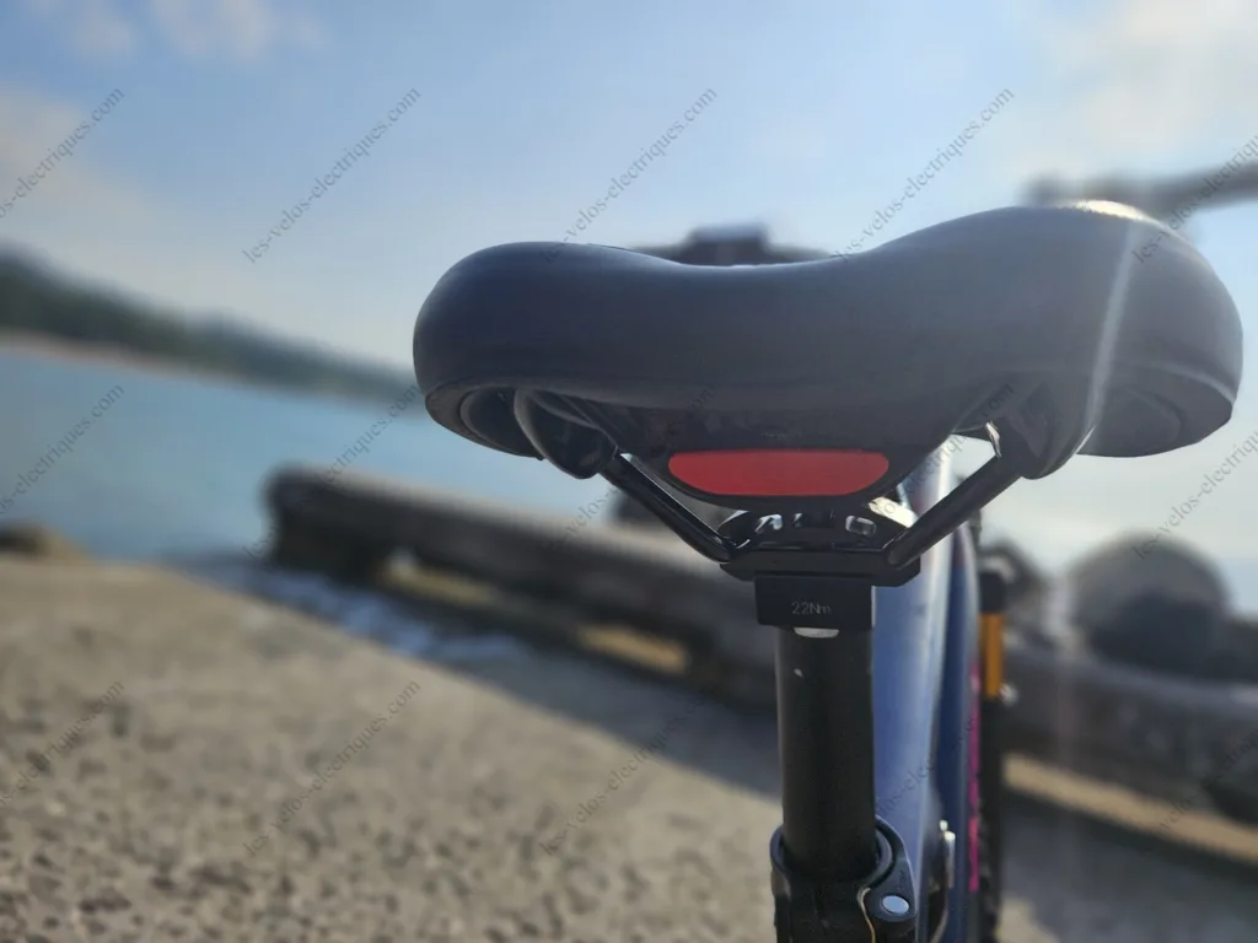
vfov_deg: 58.9
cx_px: 629
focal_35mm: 23
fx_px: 836
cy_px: 472
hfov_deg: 73.9
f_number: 1.8
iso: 25
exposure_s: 1/4579
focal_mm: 5.4
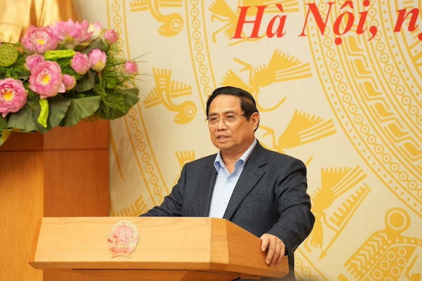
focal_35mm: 180
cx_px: 211
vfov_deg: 7.6
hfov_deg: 11.4
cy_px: 140
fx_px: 2109
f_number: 5.6
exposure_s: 1/200
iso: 2000
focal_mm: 180
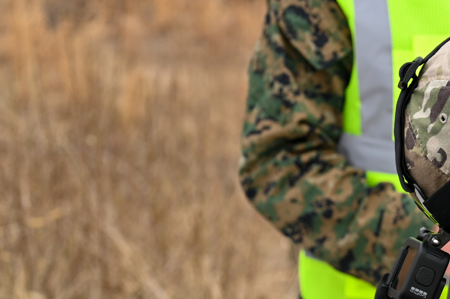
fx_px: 1524
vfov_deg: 11.1
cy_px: 326
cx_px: 532
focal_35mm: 122
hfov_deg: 16.2
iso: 125
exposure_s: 1/200
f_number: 4
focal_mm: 50
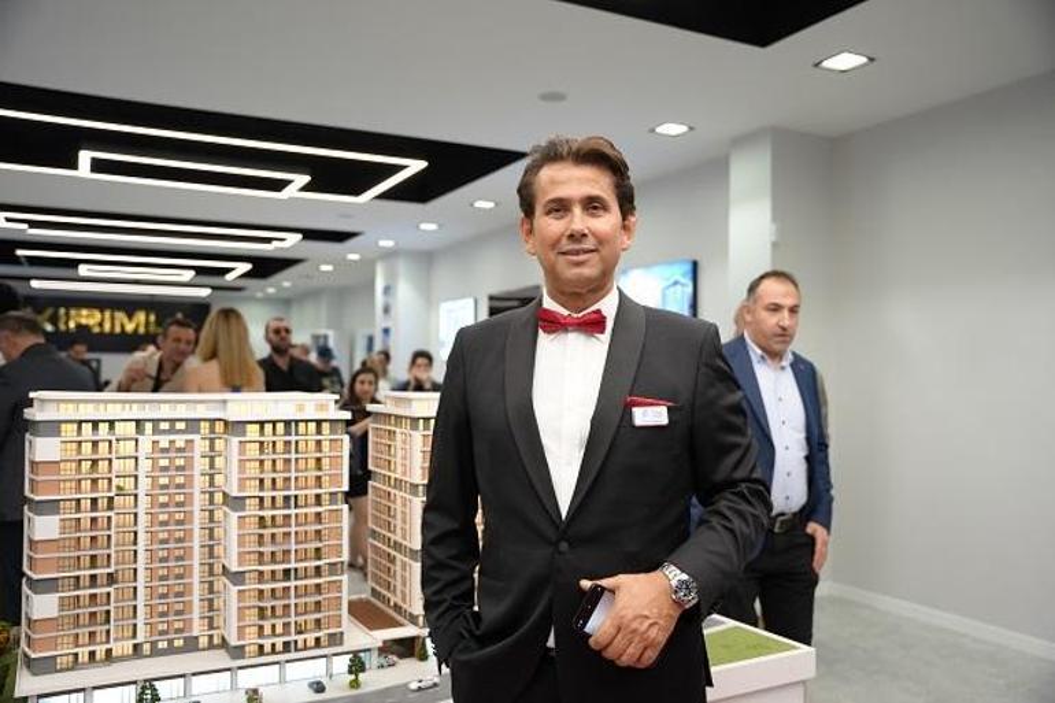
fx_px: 908
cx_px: 528
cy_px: 352
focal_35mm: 31
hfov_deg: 60.3
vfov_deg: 42.3
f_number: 2.8
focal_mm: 31
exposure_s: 1/250
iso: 800
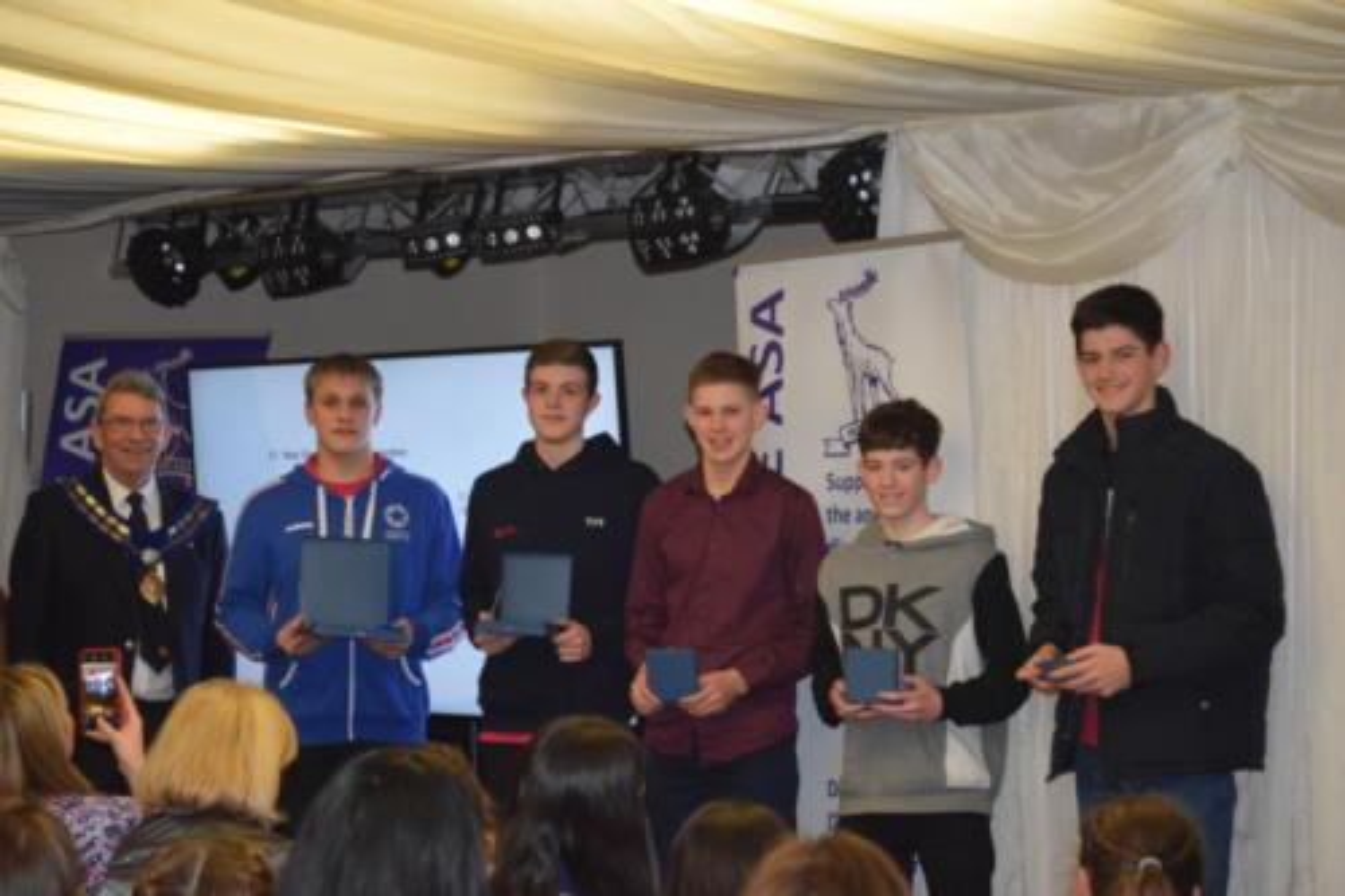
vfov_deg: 16.5
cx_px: 672
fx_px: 3081
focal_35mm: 82
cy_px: 448
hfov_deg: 24.6
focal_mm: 55
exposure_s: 1/60
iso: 3200
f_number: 5.6
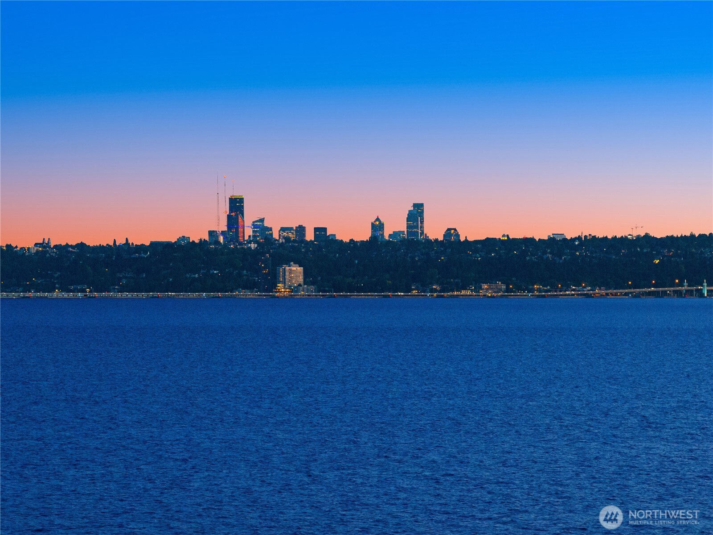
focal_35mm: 166
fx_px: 3418
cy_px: 268
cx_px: 356
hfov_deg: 11.9
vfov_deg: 8.9
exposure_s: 1/10
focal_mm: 30.71
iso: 1150
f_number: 3.4
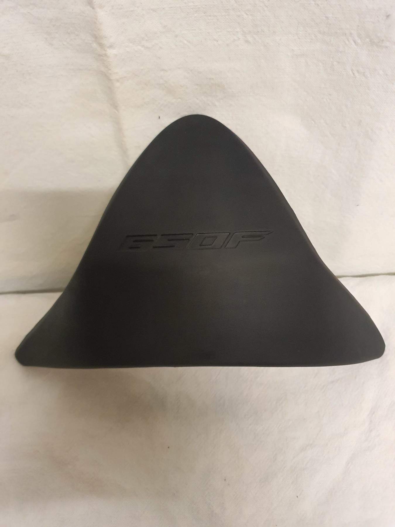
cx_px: 198
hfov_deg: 53.1
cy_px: 264
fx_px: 396
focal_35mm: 26
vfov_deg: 67.3
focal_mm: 4.3
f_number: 1.5
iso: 500
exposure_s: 1/50
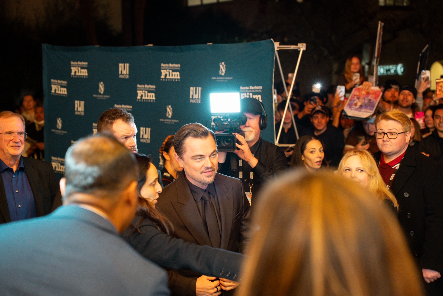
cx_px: 222
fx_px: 923
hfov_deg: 27.0
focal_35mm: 75
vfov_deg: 18.2
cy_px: 148
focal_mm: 75
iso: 5000
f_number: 4
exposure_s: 1/160
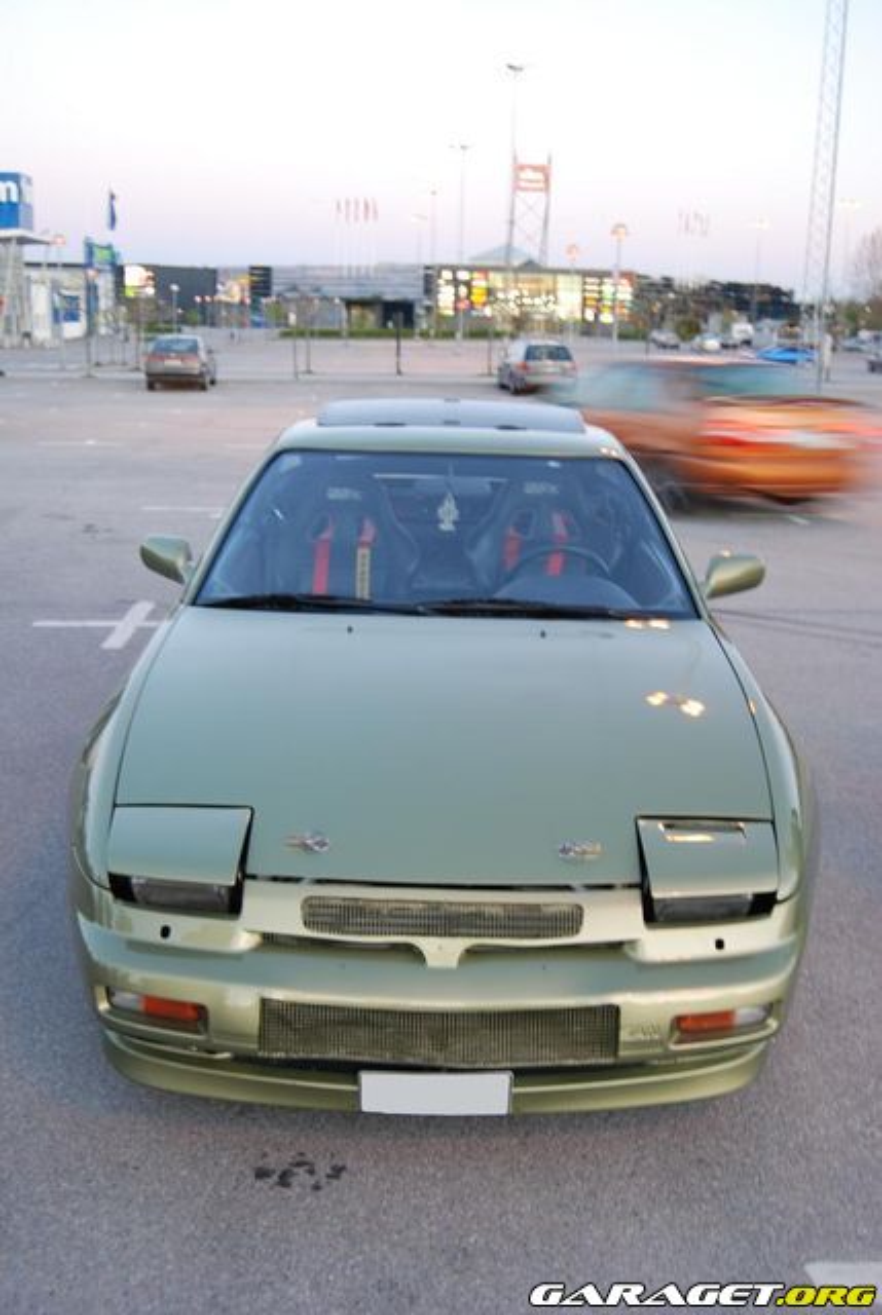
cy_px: 658
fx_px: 1428
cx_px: 441
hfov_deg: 34.3
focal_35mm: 39
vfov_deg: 49.5
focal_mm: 26
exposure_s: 1/10
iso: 100
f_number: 4
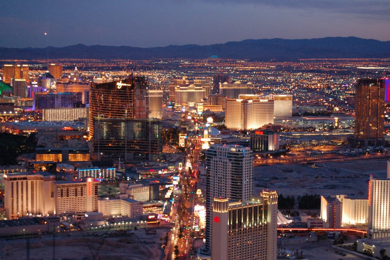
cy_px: 130
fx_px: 893
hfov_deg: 24.6
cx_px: 195
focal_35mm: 82
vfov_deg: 16.5
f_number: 5.6
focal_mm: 55
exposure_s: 1/10
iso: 1600
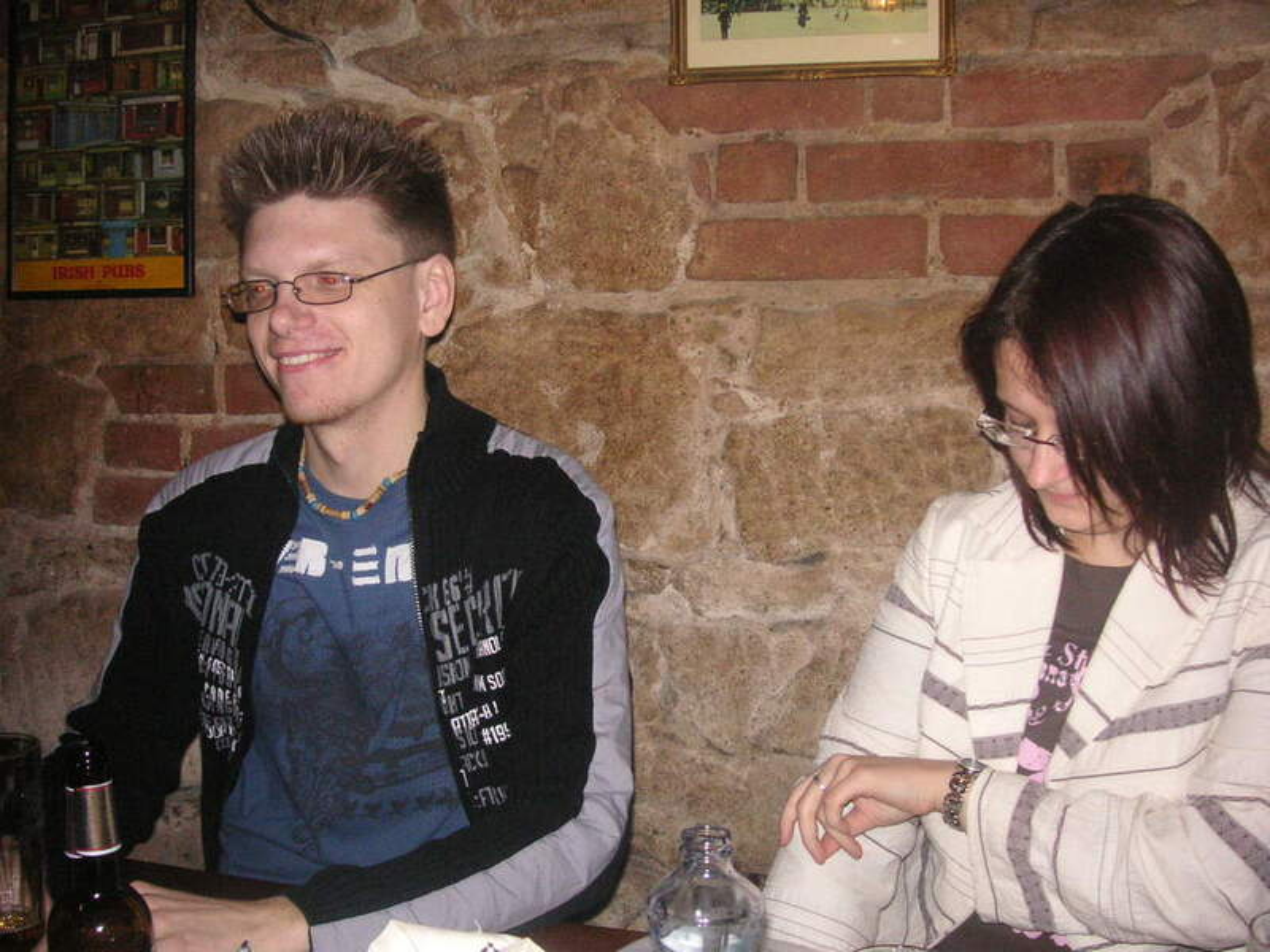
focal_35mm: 37
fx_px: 1357
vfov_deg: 38.7
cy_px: 476
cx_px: 635
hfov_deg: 50.1
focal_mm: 6.1
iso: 160
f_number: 2.8
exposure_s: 1/45
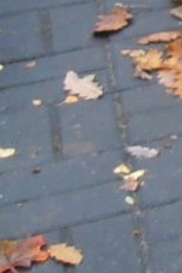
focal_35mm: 186
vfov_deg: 10.7
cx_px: 789
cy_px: -123
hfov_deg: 5.9
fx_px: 1408
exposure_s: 1/30
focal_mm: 4.2
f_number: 3
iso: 100
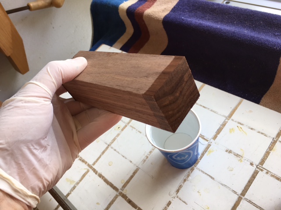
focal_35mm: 29
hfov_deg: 61.7
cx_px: 140
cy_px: 105
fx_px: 235
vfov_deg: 48.2
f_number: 2.2
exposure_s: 1/120
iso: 25
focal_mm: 4.15
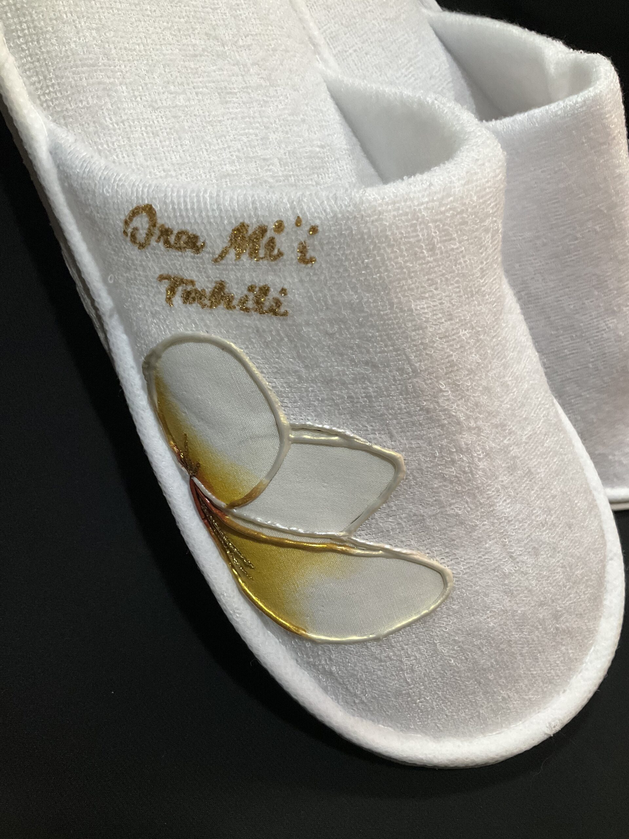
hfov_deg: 48.2
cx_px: 314
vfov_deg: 61.7
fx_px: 703
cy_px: 420
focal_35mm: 29
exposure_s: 1/60
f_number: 1.8
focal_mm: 3
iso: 160
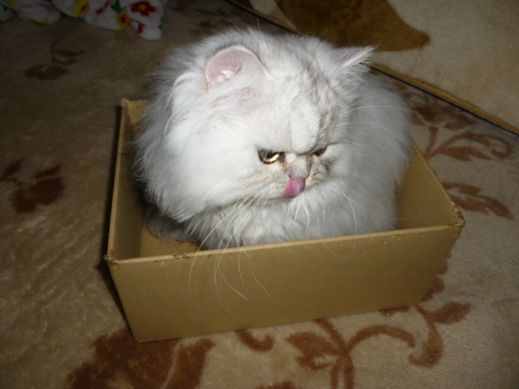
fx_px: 420
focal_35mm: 28
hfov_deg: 63.4
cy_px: 194
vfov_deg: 49.7
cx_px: 260
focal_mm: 5
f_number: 3.1
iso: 160
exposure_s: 1/60
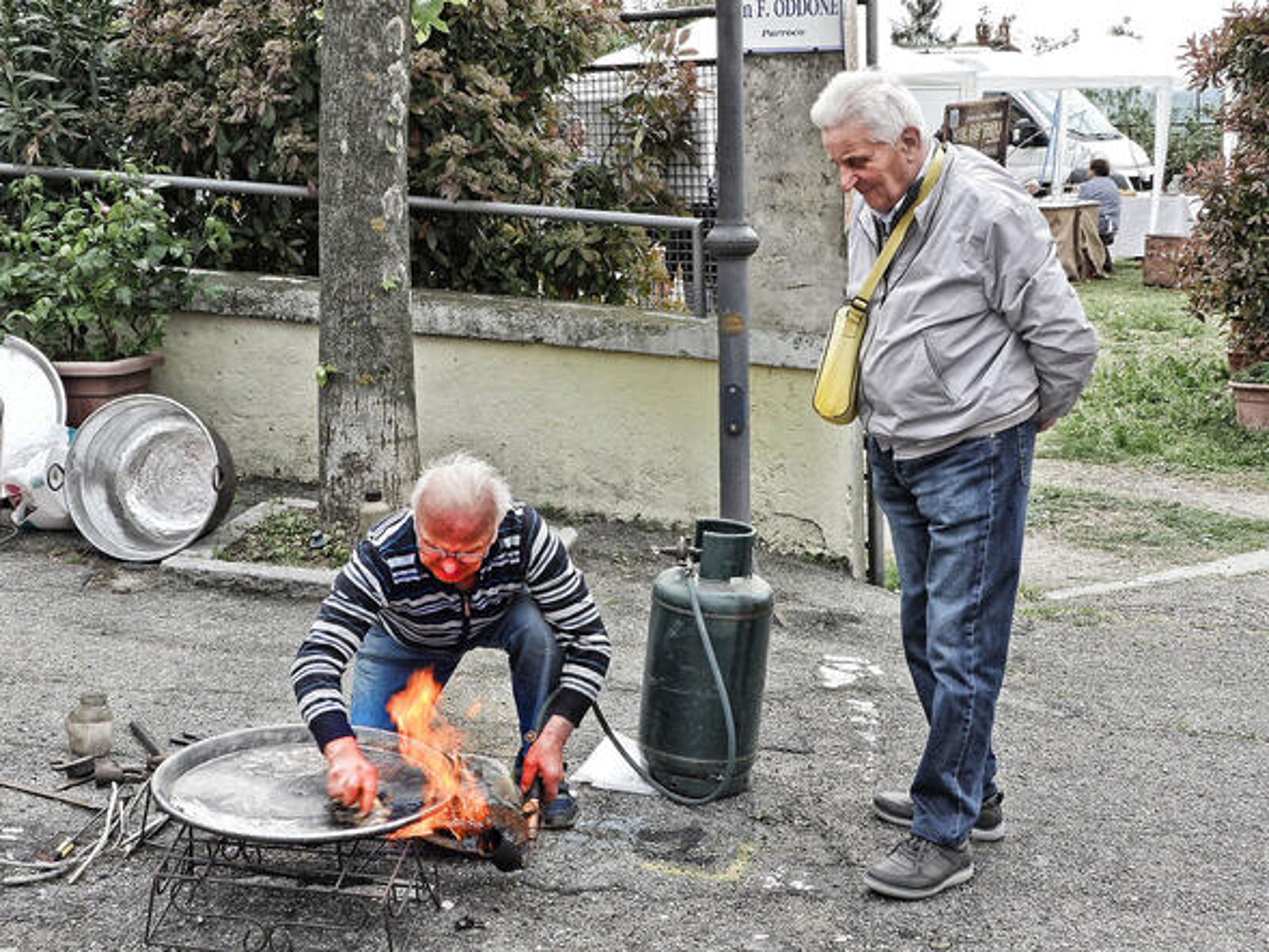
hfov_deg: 34.3
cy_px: 470
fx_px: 2053
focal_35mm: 56
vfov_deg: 26.1
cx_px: 640
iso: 100
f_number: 7.1
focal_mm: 9.8
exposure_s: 1/125
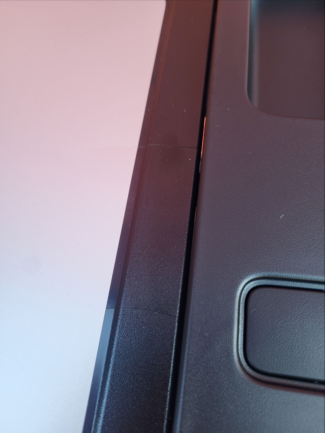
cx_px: 162
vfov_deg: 67.3
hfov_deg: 53.1
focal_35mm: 26
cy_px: 216
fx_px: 325
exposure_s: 1/100
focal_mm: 5.4
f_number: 1.8
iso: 50
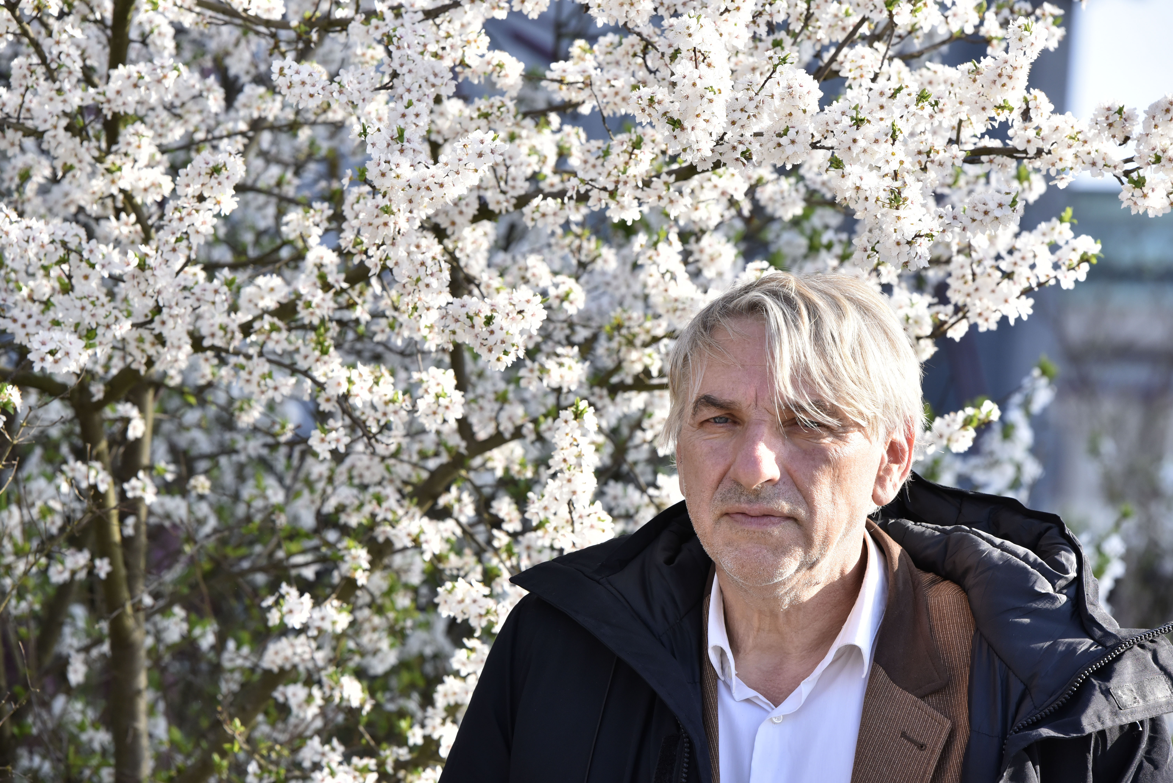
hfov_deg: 10.3
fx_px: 6519
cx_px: 586
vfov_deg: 6.9
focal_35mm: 200
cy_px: 392
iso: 800
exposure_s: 1/640
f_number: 7.1
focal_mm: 200
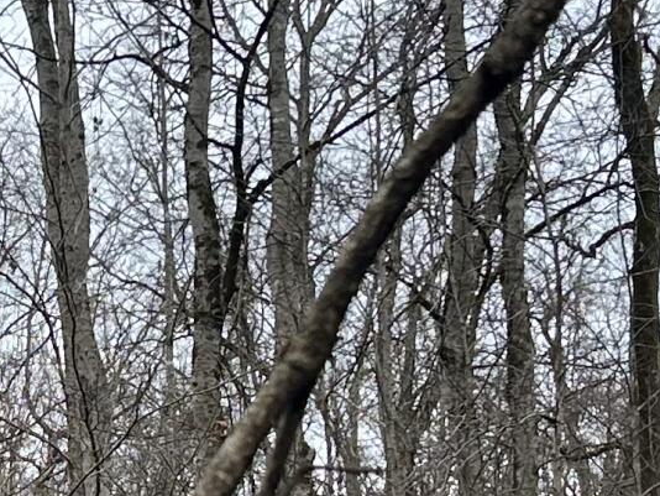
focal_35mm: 146
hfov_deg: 13.2
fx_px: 2785
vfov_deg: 10.2
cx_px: -133
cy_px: 355
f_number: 1.5
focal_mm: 5.7
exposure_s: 1/1553
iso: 50
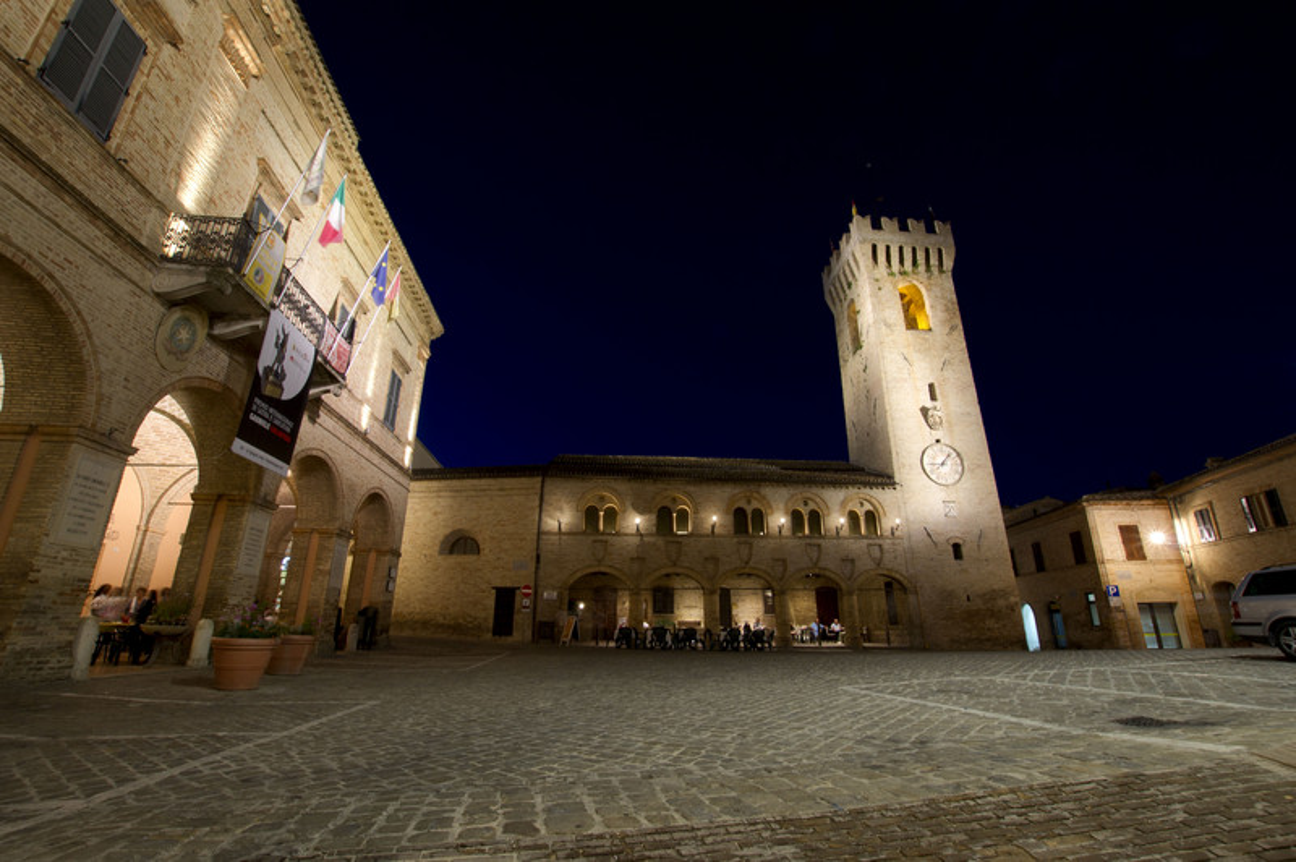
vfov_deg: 77.2
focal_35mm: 15
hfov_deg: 100.4
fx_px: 540
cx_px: 648
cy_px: 431
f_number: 11
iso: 200
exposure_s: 5
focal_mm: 10
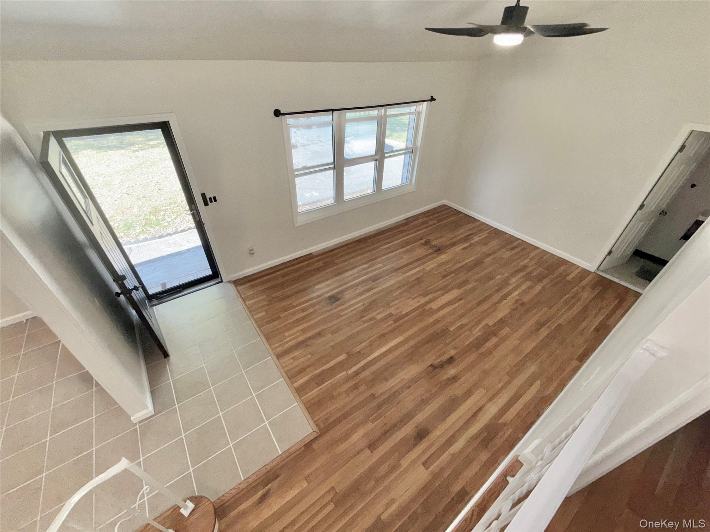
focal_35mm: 14
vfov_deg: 85.7
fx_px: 287
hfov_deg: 102.1
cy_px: 266
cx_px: 355
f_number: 2.2
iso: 50
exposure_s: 1/122
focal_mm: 2.22
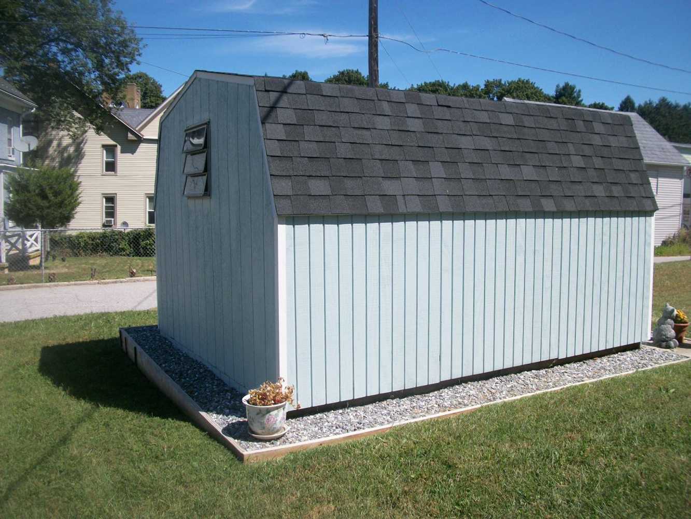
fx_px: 639
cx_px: 346
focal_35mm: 32
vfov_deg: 44.2
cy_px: 260
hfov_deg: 56.8
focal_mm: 5.7
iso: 80
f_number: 8.8
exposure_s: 1/200
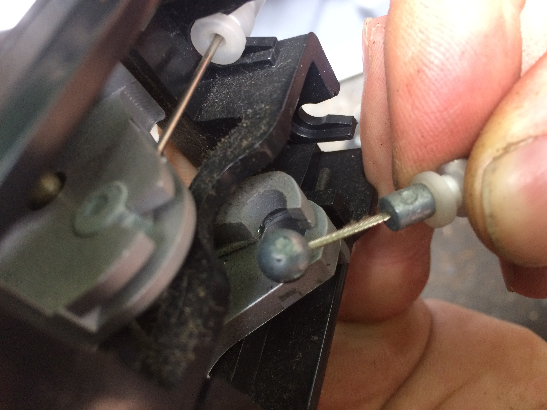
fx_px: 458
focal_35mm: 29
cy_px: 205
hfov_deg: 61.7
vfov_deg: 48.2
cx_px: 274
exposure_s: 1/30
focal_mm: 4.15
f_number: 2.2
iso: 200
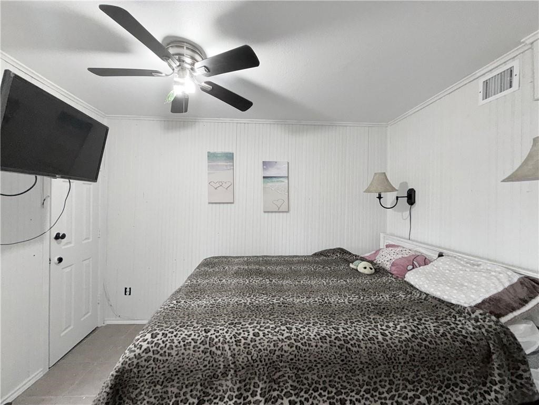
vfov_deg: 85.7
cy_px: 202
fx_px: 218
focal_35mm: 14
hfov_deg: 102.1
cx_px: 270
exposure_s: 1/60
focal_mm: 2.22
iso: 125
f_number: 2.2
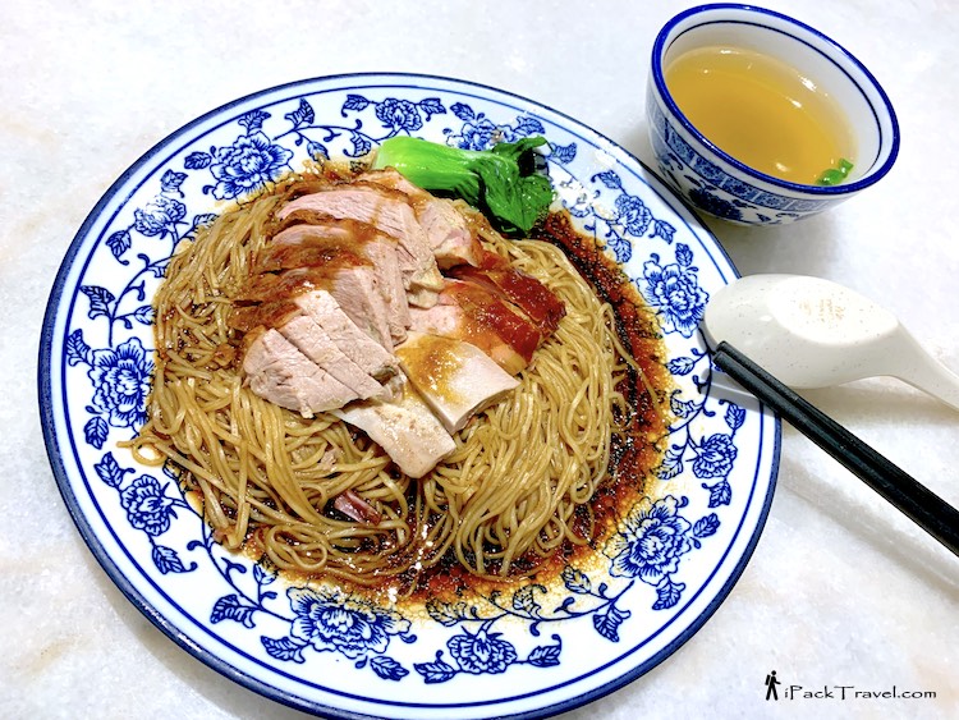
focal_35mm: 26
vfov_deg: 53.1
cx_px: 480
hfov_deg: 67.3
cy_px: 360
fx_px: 721
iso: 64
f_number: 1.8
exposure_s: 1/121
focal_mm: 4.25
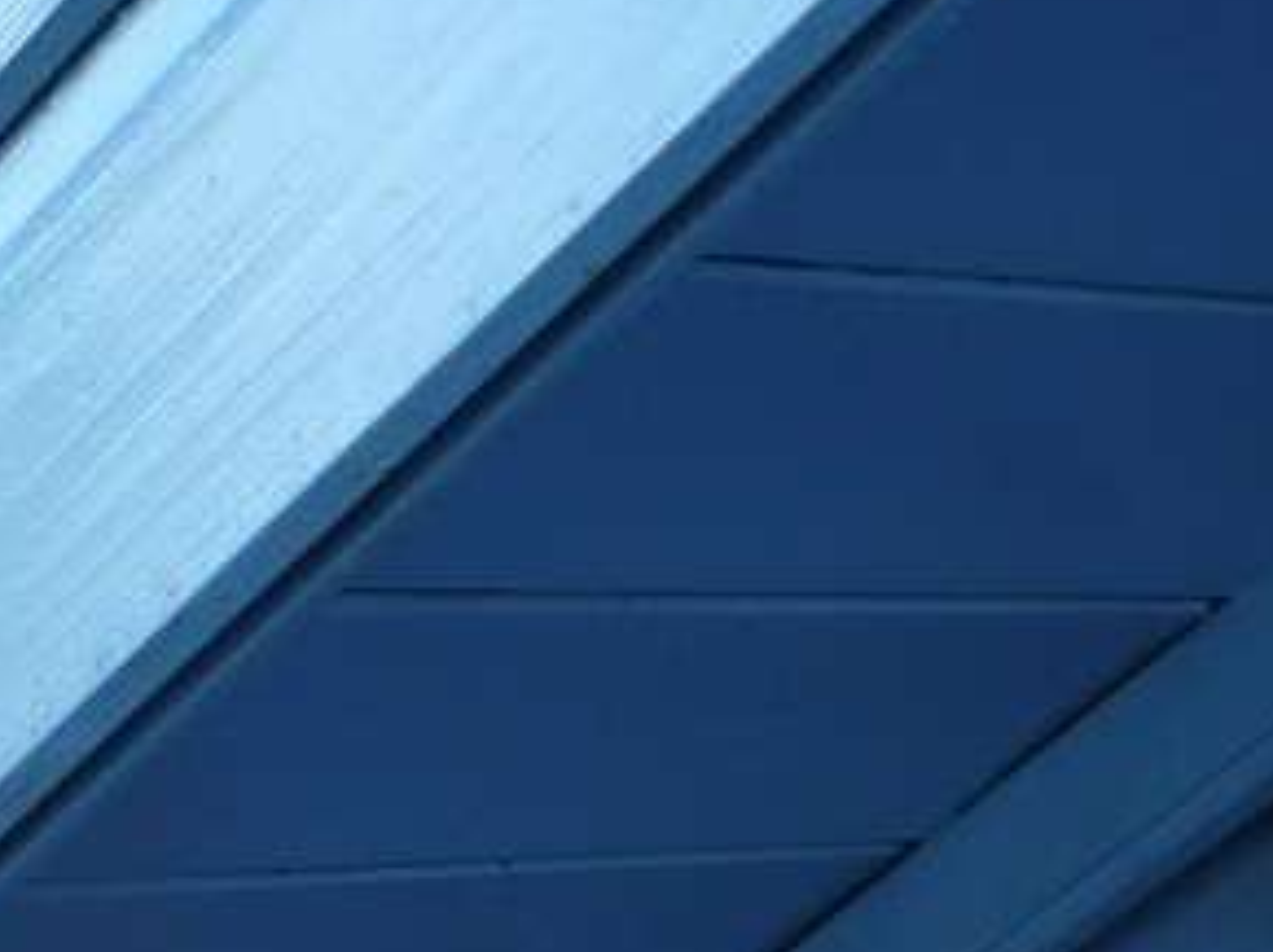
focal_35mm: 127
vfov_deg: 11.6
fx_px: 4667
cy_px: 895
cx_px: -44
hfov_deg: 15.2
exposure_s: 1/60
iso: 80
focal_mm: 5.9
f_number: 2.9
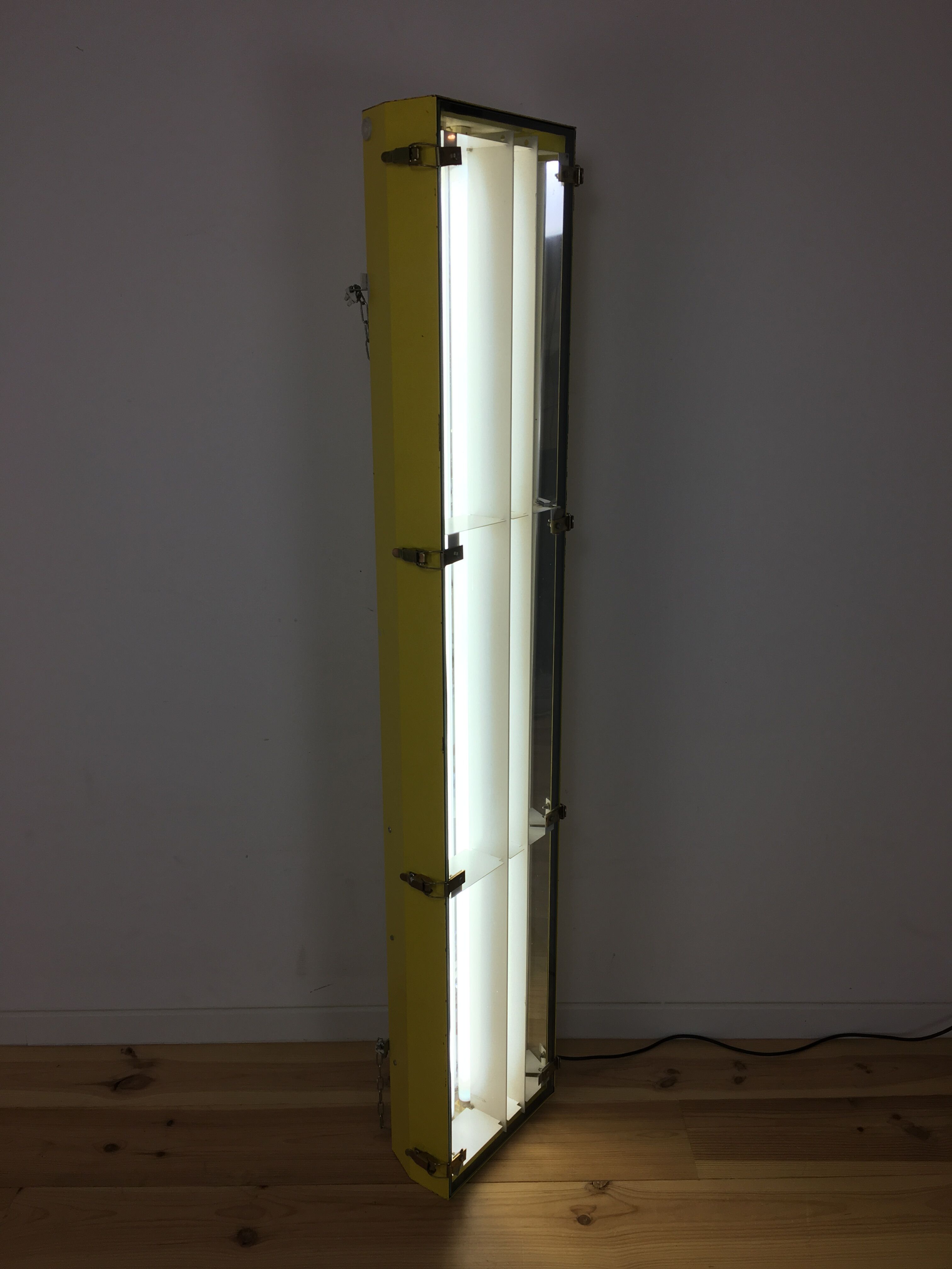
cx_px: 476
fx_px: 1063
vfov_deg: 61.7
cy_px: 634
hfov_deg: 48.2
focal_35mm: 29
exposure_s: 1/100
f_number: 2.2
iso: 25
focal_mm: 4.15
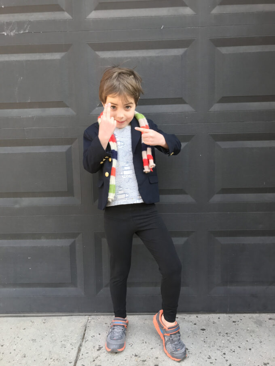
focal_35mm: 28
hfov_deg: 49.7
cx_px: 138
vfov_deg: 63.5
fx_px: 297
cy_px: 183
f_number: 1.8
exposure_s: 1/90
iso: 40
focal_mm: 3.99
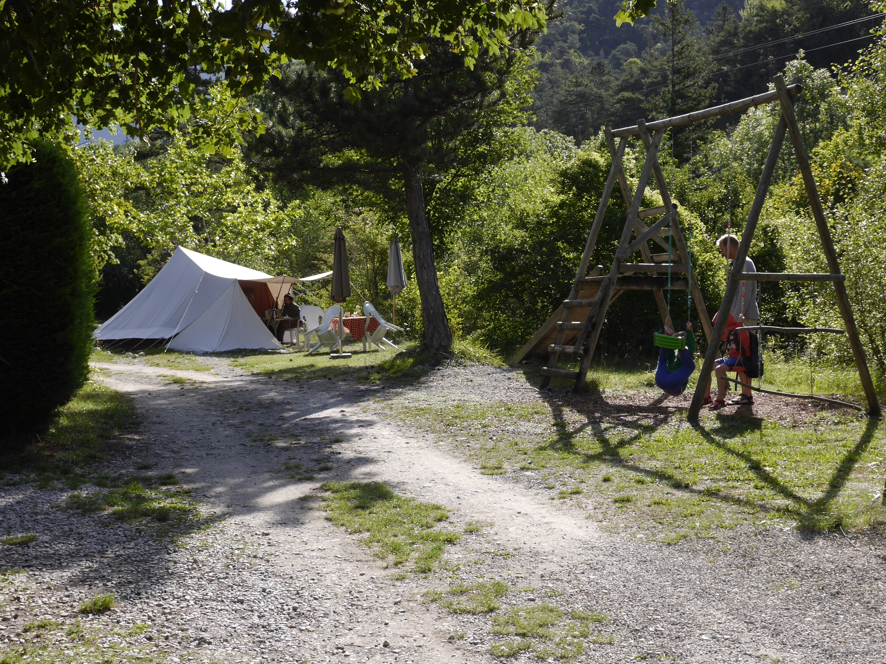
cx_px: 443
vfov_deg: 29.1
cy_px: 332
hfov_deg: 38.2
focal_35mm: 50
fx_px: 1280
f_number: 8
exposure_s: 1/200
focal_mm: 25
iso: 160
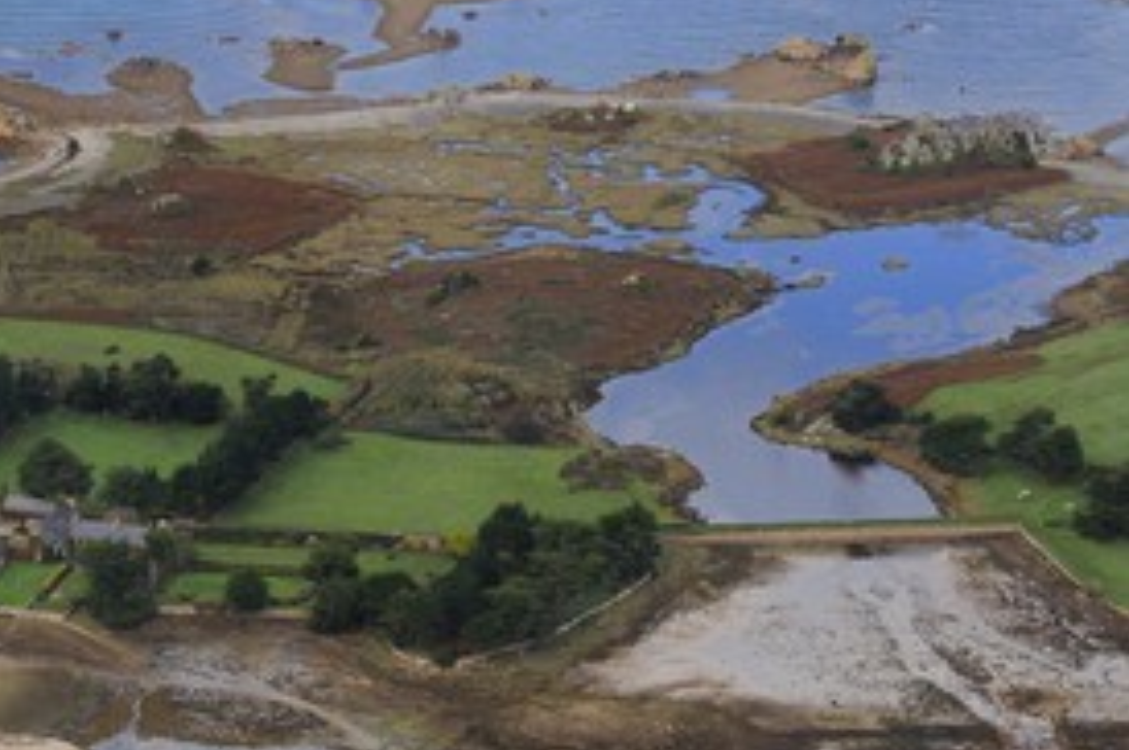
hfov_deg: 22.7
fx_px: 2788
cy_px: 478
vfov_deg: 15.3
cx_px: 268
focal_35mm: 89
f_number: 8
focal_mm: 58
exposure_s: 1/800
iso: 1000
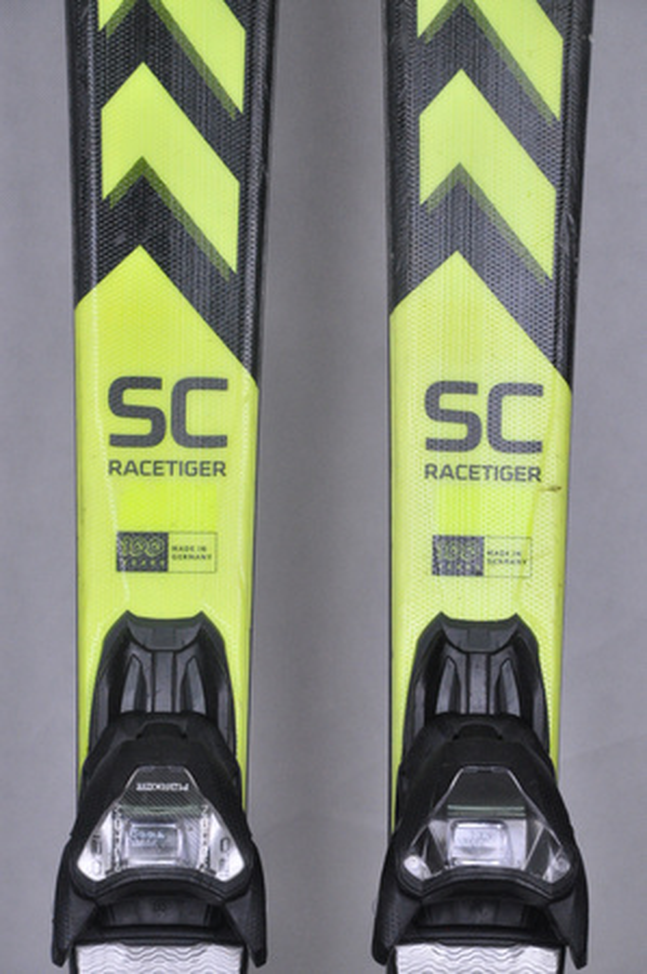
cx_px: 324
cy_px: 487
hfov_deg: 8.7
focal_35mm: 158
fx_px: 4255
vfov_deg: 13.1
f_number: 9.5
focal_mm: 105
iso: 3200
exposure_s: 1/125
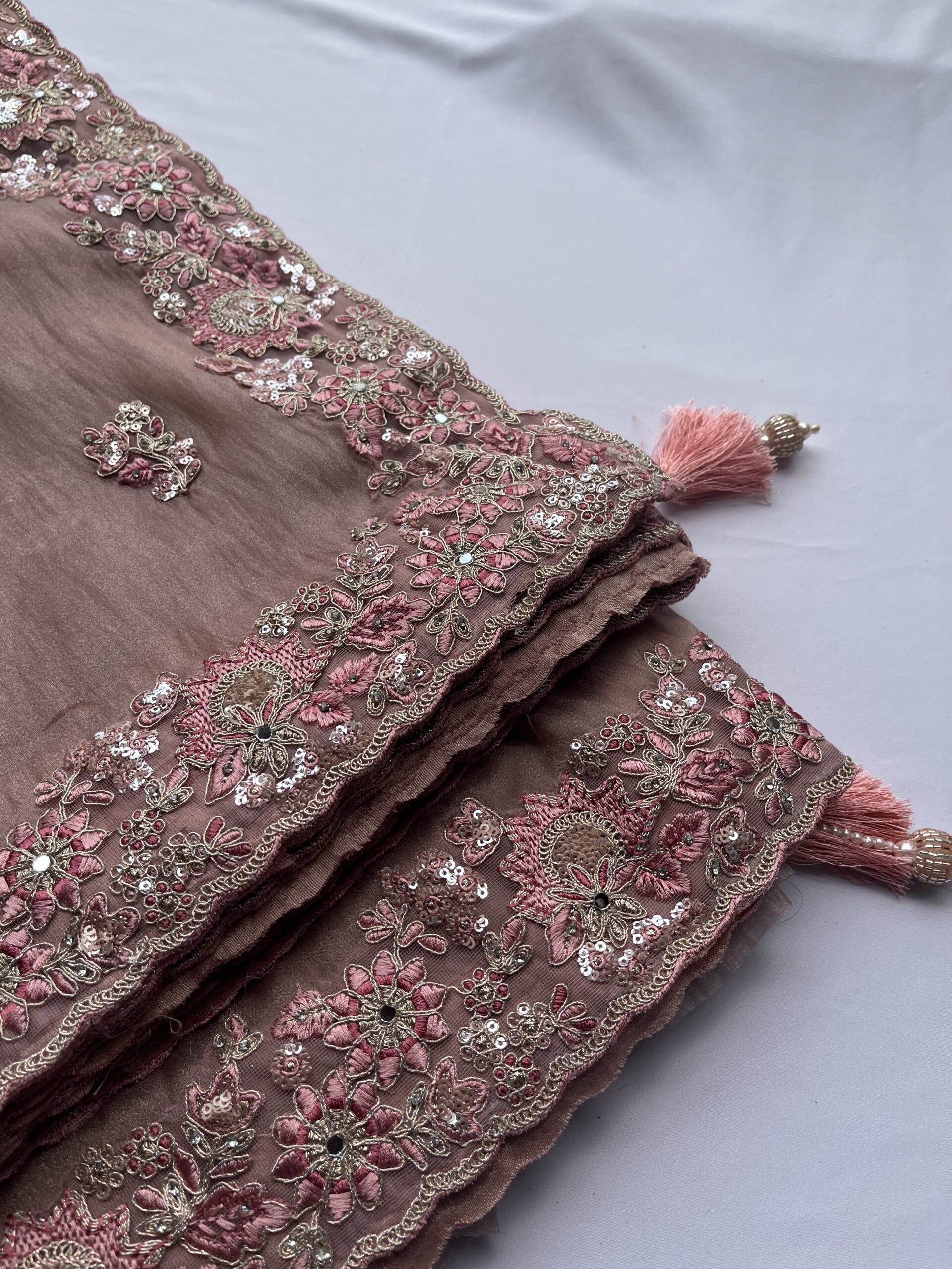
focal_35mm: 26
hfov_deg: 53.1
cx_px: 476
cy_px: 634
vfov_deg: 67.3
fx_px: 953
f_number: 1.6
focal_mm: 5.1
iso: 50
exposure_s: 1/1151
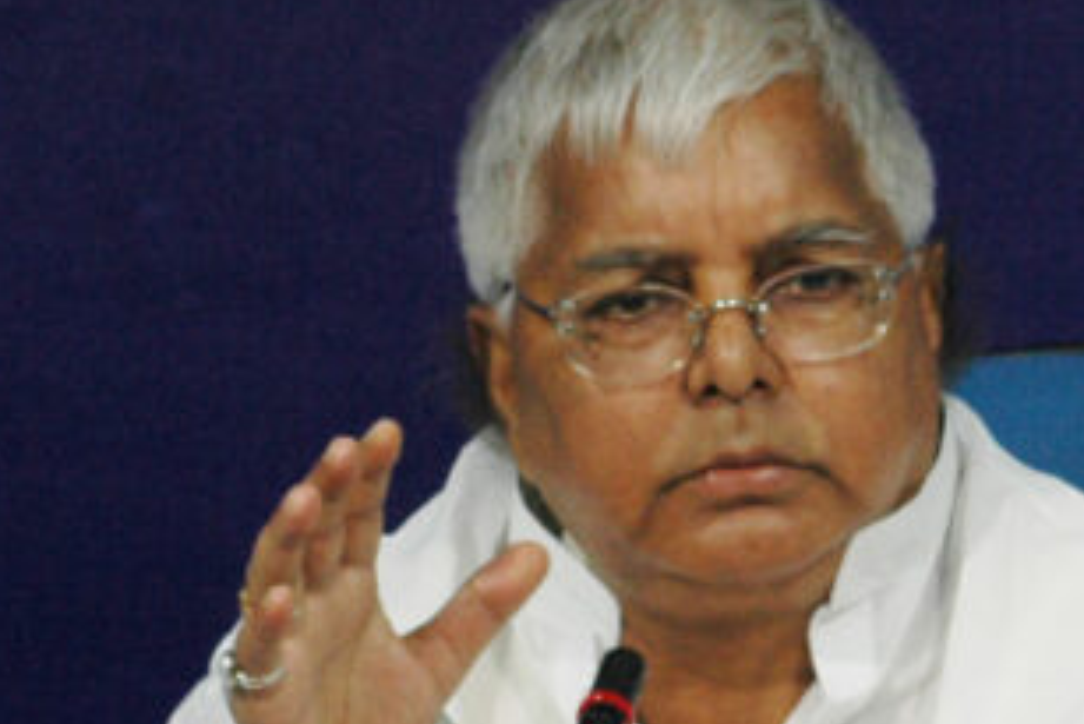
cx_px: 724
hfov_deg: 10.0
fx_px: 6175
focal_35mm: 205
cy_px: 399
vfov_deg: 6.7
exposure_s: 1/60
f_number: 7.1
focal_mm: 100
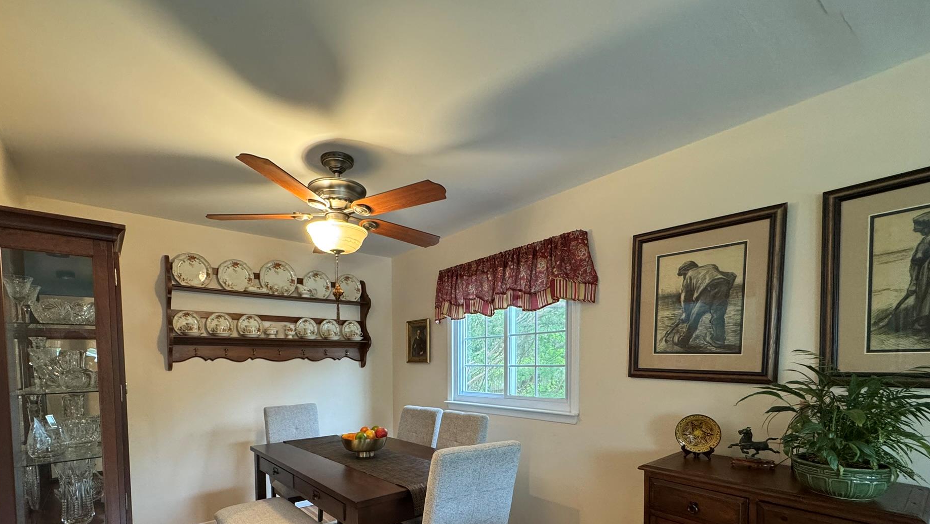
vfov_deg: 61.1
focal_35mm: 17
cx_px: 431
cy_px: 381
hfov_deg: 95.8
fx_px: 419
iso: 250
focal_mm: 2.22
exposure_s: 1/60
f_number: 2.2
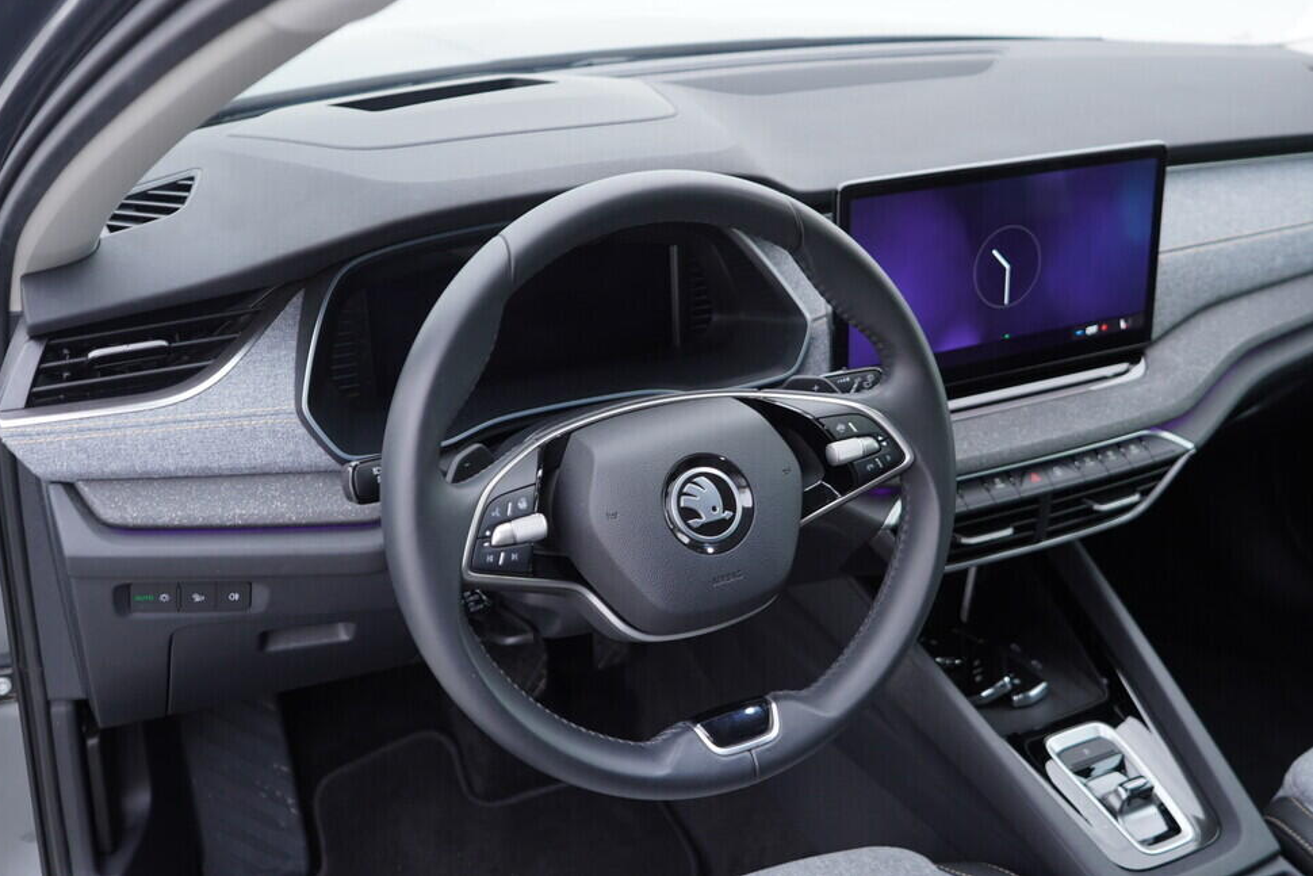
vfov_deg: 35.1
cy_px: 415
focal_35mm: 38
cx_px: 674
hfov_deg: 50.7
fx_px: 1386
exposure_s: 1/40
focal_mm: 24
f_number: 2.8
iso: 160
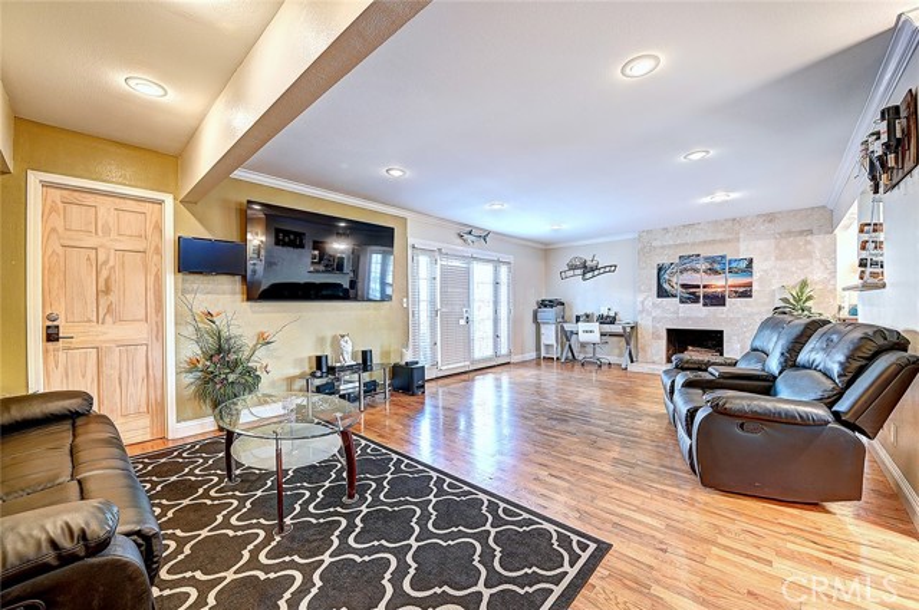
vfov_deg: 81.1
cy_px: 305
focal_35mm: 14
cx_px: 460
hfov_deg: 104.3
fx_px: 357
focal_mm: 14
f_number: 8
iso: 400
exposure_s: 1/1.67
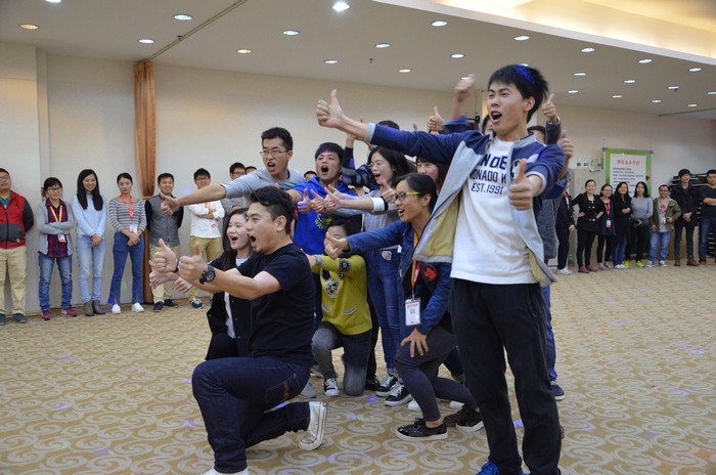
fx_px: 715
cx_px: 358
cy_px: 238
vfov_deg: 36.7
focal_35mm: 36
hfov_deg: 53.2
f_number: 3.8
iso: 1600
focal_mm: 24
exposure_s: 1/60
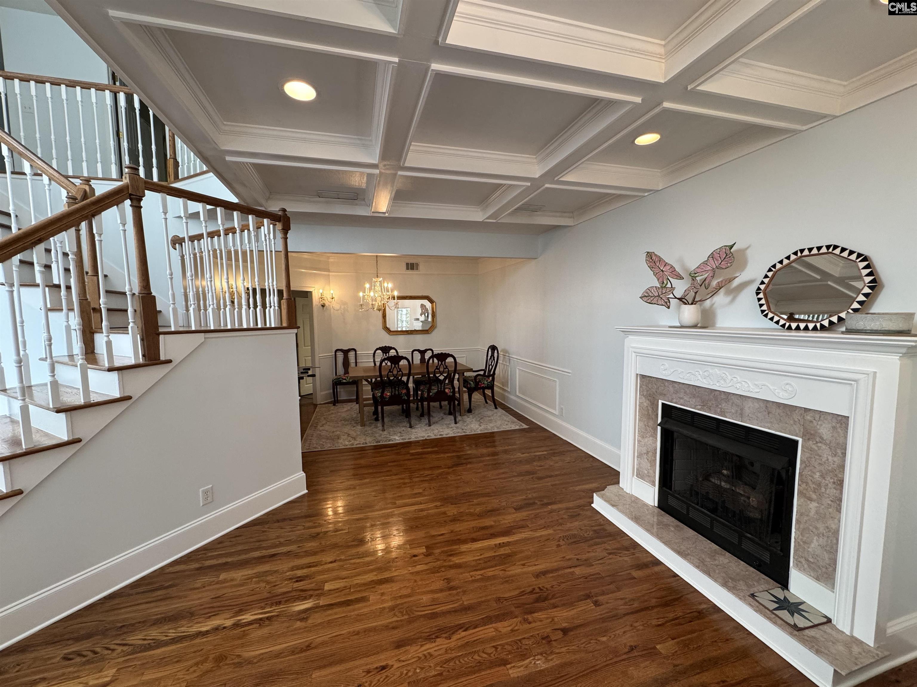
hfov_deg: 102.1
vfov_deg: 85.7
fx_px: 371
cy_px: 344
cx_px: 458
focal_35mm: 14
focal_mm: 2.22
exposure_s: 1/120
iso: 200
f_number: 2.2
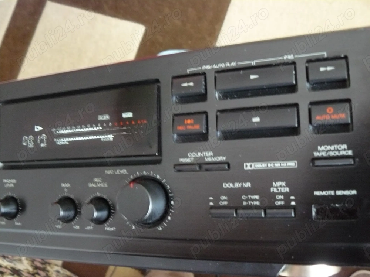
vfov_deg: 39.7
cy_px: 138
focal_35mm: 36
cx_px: 185
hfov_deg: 51.4
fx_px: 385
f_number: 2.8
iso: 400
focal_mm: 6
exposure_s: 1/10
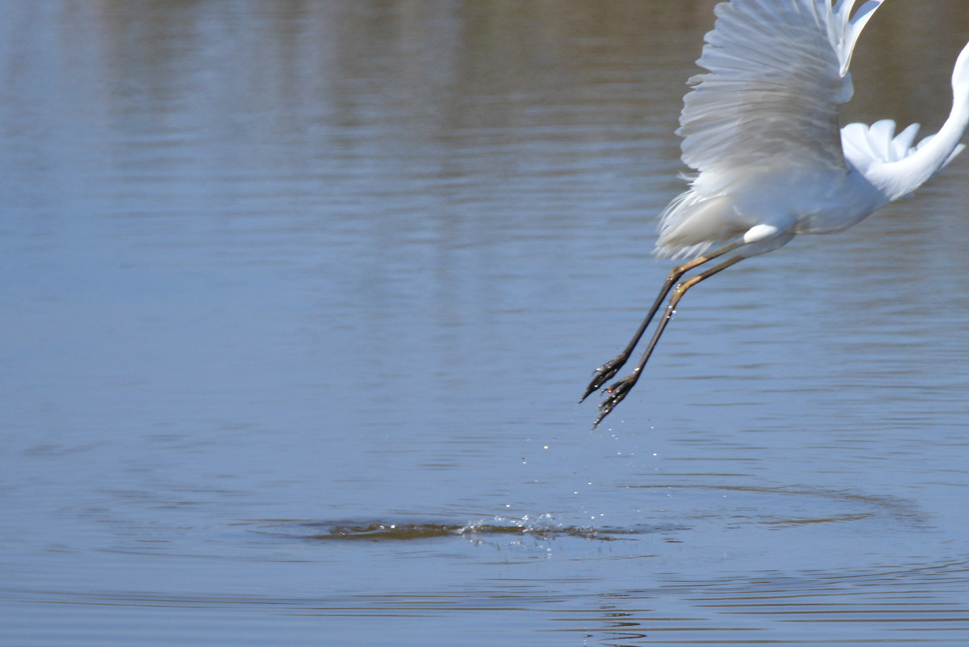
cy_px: 390
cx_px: 607
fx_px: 27085
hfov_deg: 2.0
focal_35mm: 1006
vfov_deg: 1.4
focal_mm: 600
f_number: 8
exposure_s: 1/4000
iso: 1250
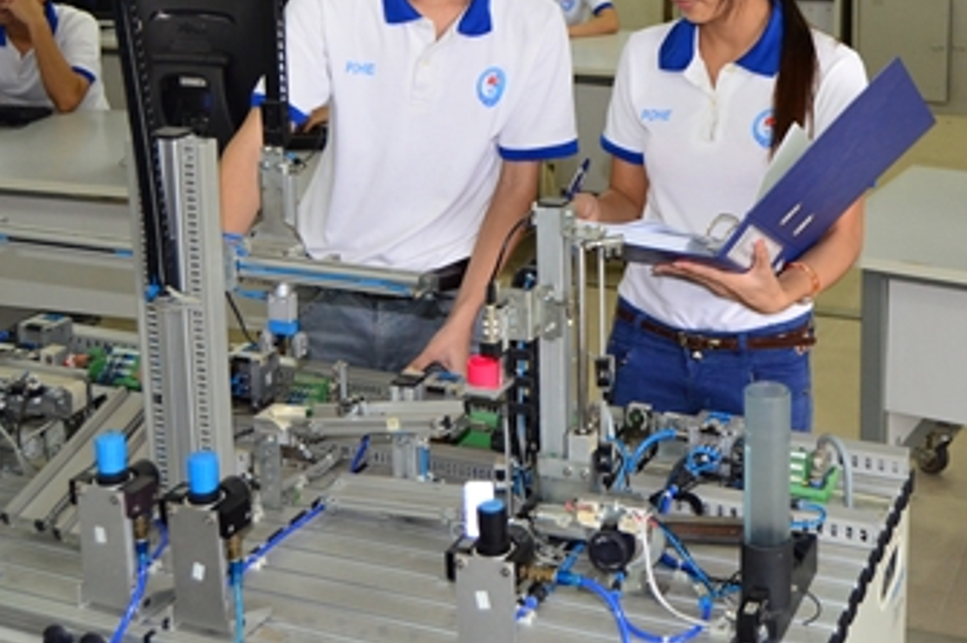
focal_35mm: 59
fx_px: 1584
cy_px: 74
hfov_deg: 33.6
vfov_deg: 22.5
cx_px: 664
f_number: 3.5
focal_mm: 22
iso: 1000
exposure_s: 1/160
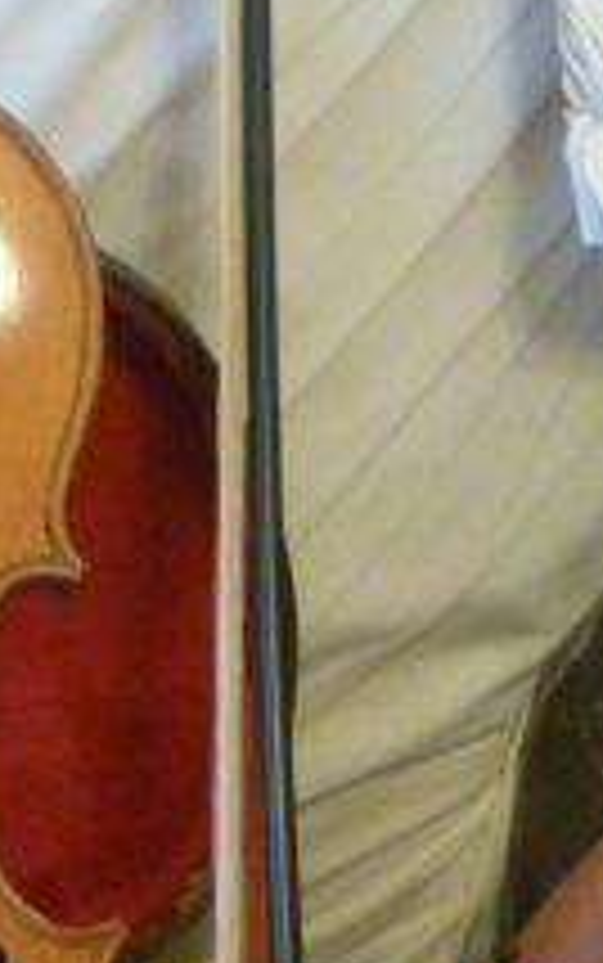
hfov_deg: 6.5
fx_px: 5252
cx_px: -117
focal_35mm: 200
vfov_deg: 10.5
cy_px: 306
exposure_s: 1/15
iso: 640
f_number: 4.2
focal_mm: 11.2
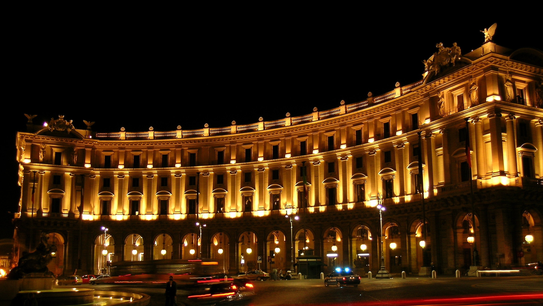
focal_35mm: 35
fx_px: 504
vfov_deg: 33.5
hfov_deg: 56.6
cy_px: 201
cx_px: 272
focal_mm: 6.5
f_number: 2.9
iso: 50
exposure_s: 1/2
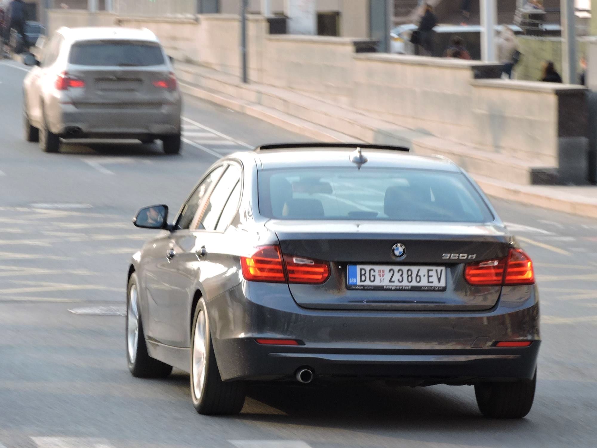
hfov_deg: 13.2
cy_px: 224
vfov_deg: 9.9
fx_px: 2587
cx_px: 298
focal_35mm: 150
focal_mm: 26.9
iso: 100
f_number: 5.2
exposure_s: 1/80
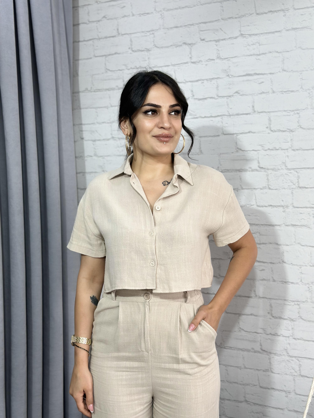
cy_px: 209
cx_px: 157
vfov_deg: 39.7
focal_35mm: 48
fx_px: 581
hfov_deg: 30.3
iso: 64
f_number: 1.78
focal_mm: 6.86
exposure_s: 1/100
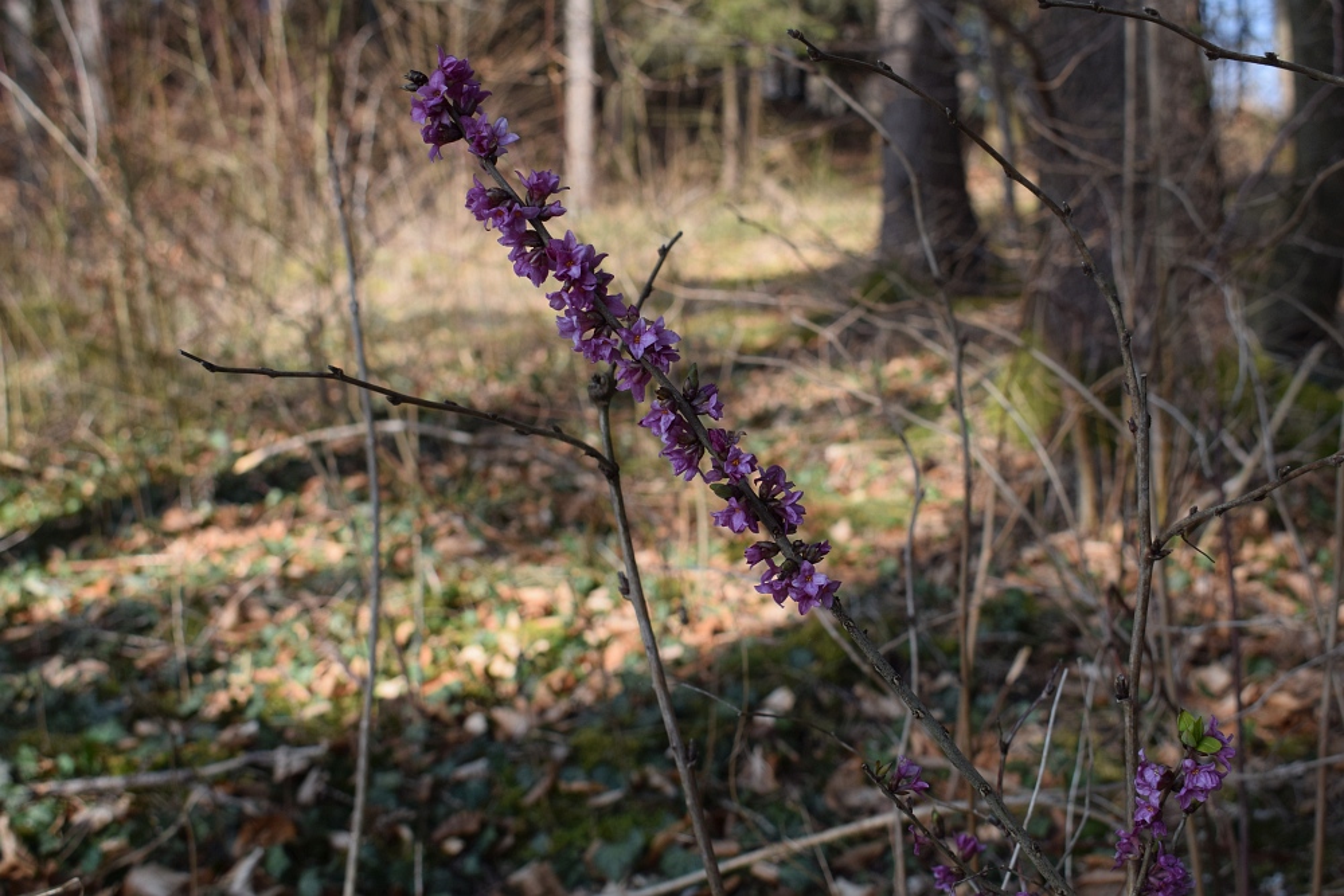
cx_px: 672
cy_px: 448
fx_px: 1736
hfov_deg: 42.3
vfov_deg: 29.0
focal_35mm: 46
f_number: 8
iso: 250
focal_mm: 31
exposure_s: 1/250
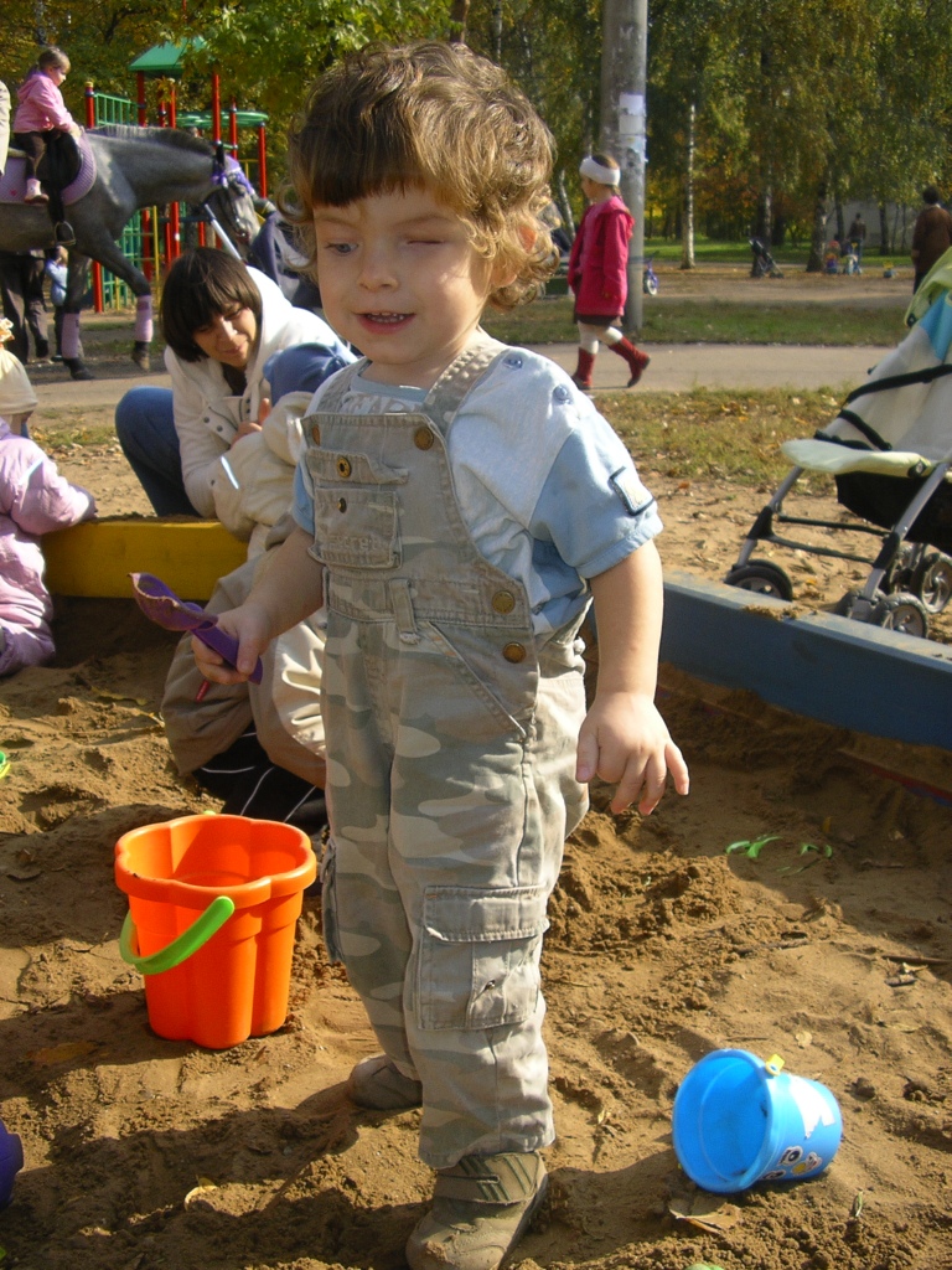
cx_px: 476
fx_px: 1393
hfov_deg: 37.7
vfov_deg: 49.0
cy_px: 635
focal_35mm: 38
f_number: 2.9
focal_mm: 5.8
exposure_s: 1/400
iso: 50
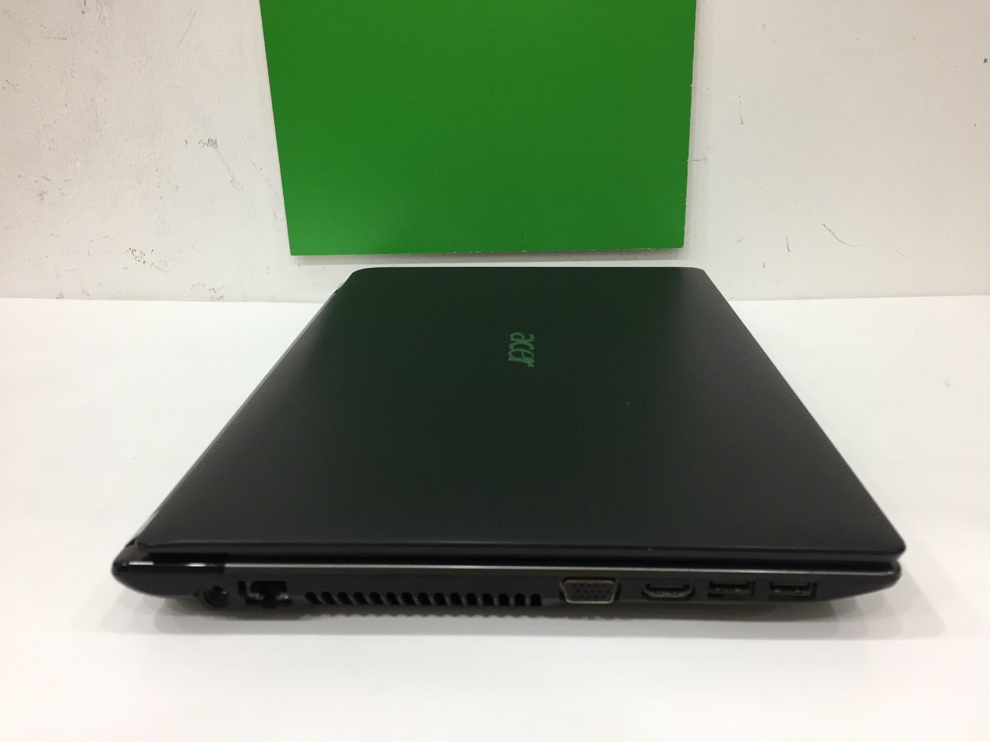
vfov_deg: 48.2
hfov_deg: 61.7
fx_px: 829
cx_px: 495
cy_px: 371
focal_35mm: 29
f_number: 2.2
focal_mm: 4.15
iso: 100
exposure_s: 1/33
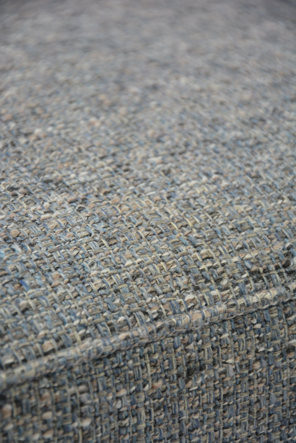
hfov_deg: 8.7
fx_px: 1939
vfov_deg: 13.0
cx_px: 148
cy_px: 222
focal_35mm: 158
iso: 400
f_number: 5.6
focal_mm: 105
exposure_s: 1/80
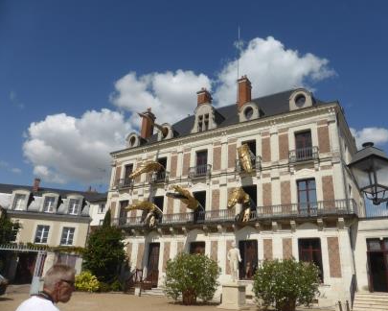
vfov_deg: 53.2
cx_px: 213
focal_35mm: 27
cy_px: 160
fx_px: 310
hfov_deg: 63.9
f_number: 3.5
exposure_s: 1/2000
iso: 100
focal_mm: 4.3
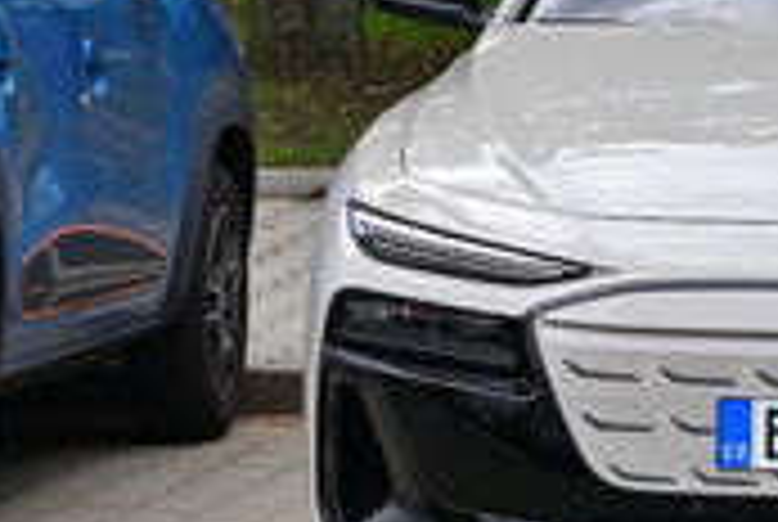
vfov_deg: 3.8
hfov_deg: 5.6
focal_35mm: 358
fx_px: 7750
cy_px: -158
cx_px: 1740
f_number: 8
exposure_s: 1/250
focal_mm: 50
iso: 100
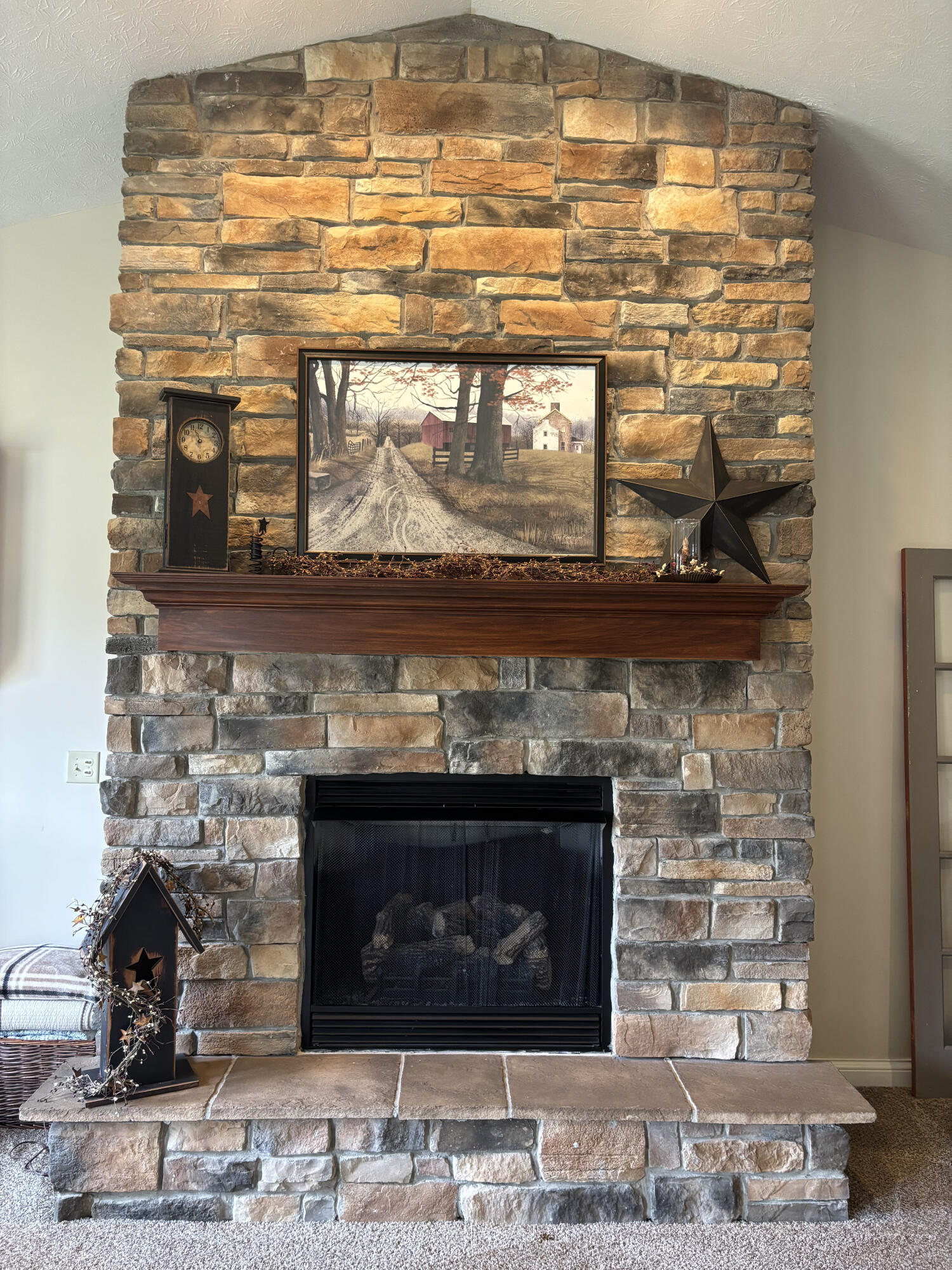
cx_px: 476
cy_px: 635
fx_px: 953
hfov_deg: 53.1
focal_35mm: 26
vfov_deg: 67.3
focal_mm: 5.96
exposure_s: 1/60
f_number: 1.6
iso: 250
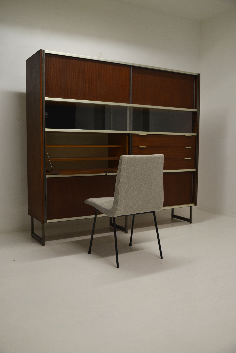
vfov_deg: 57.2
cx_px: 118
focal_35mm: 33
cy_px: 176
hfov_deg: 40.0
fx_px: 324
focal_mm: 22
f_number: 3.8
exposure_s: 1/25
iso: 400
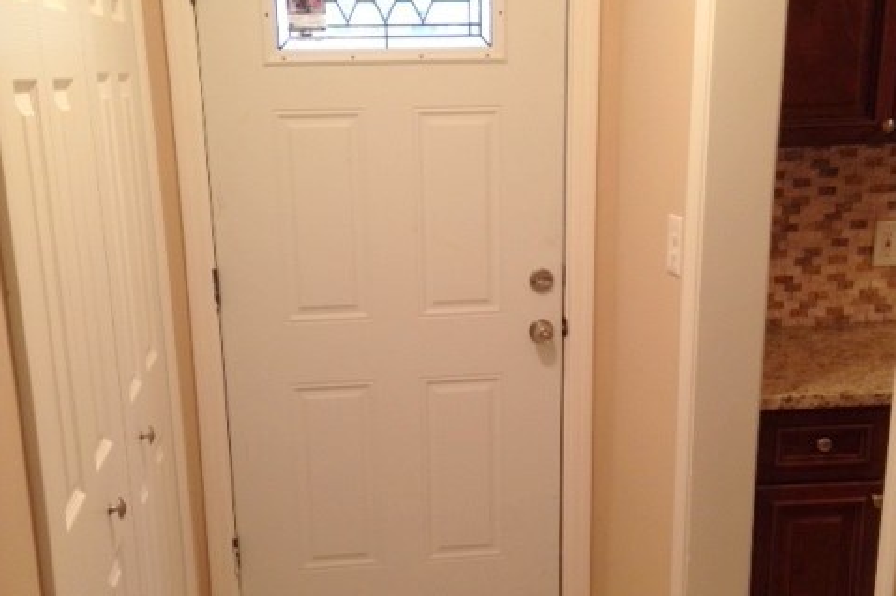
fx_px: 1144
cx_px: 448
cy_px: 371
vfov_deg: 29.1
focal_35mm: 46
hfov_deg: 42.8
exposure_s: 1/20
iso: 100
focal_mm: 4.12
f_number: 2.4
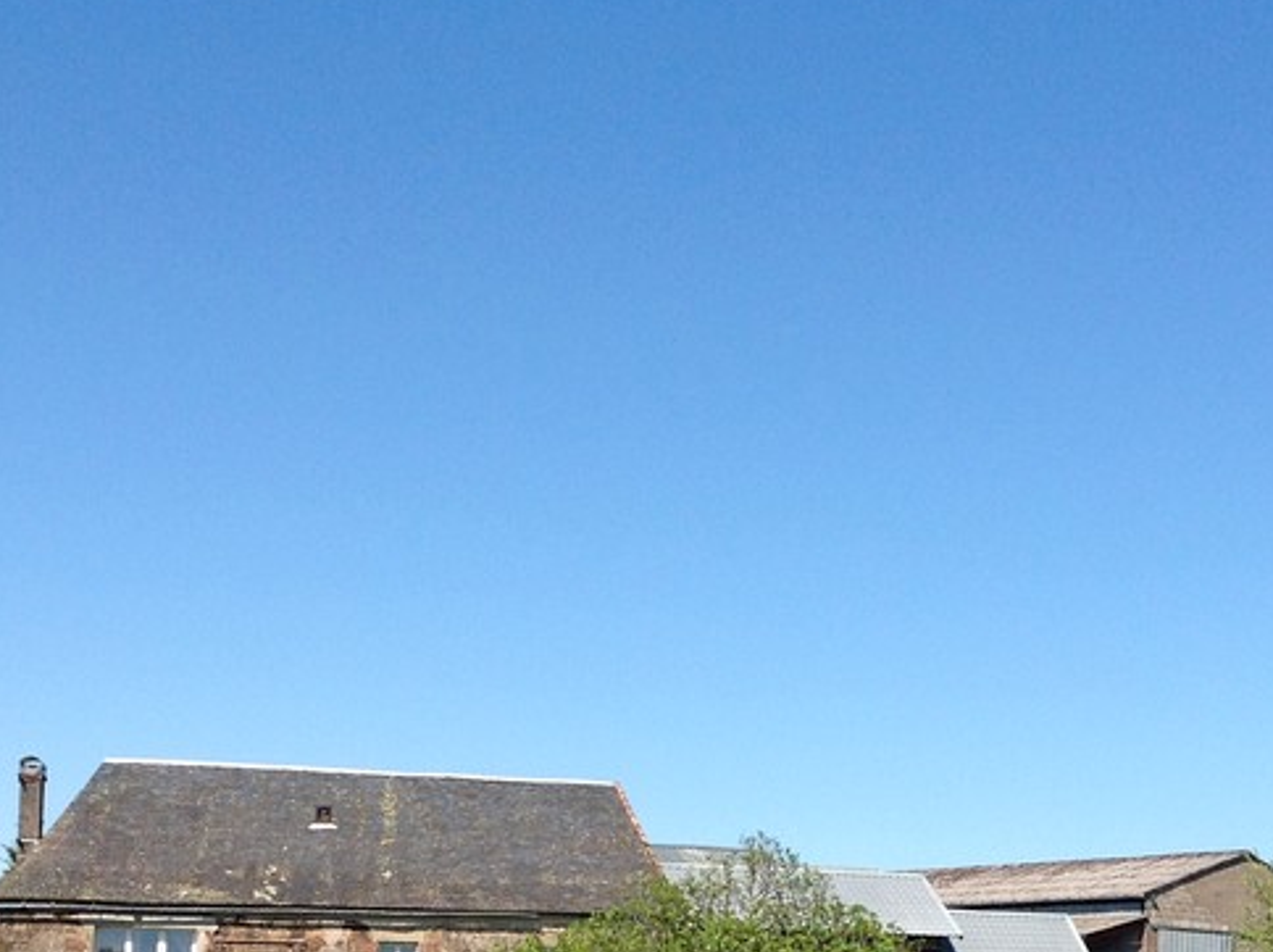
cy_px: 927
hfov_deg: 26.3
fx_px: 2719
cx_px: 736
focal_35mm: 74
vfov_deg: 19.4
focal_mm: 4.28
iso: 50
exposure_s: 1/1779
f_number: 2.4
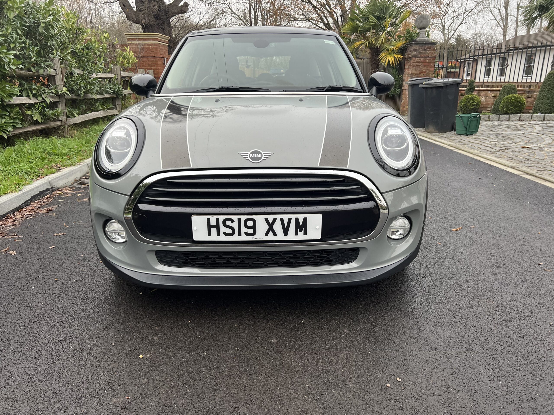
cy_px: 208
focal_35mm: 26
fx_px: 416
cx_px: 277
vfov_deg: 53.1
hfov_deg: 67.3
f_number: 1.5
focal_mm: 5.7
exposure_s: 1/121
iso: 100
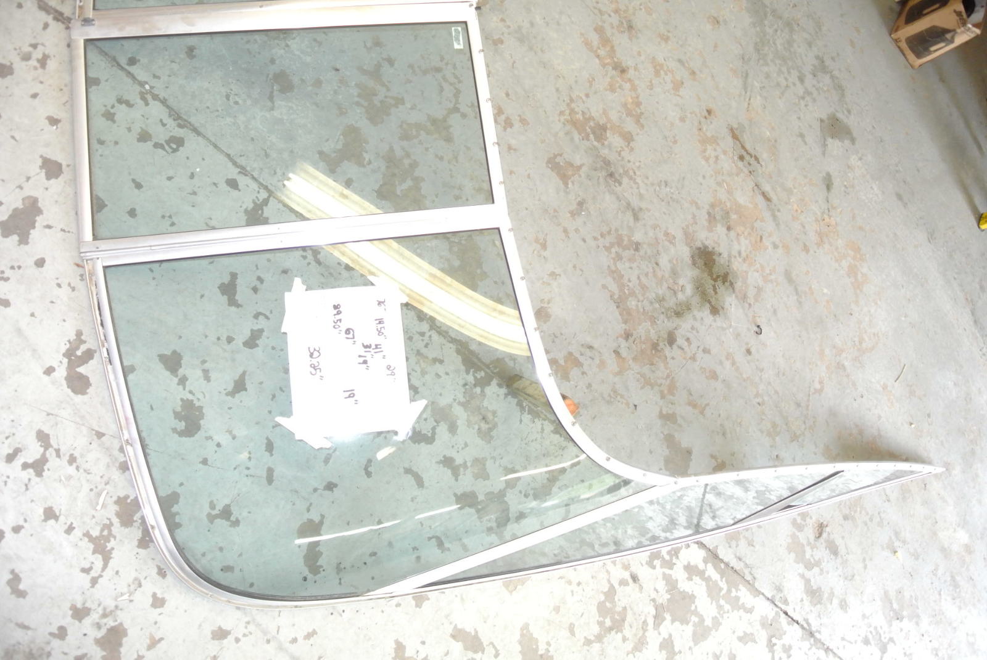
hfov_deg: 67.3
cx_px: 494
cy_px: 330
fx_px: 741
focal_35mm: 27
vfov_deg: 48.0
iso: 800
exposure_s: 1/60
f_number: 3.5
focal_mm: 10
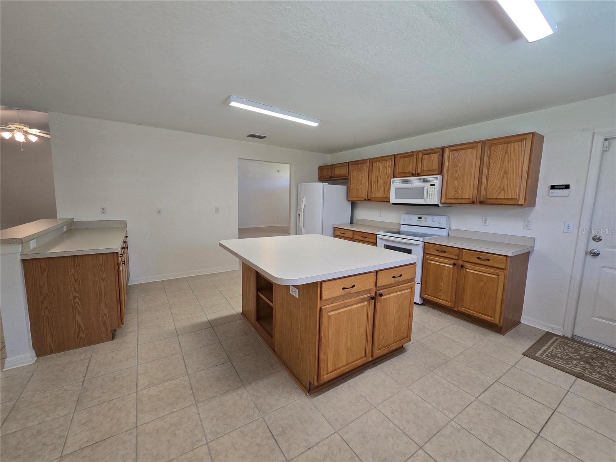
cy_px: 231
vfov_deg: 89.9
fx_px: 231
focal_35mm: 13
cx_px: 308
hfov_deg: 106.2
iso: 100
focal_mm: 2.2
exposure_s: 1/60
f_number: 2.2
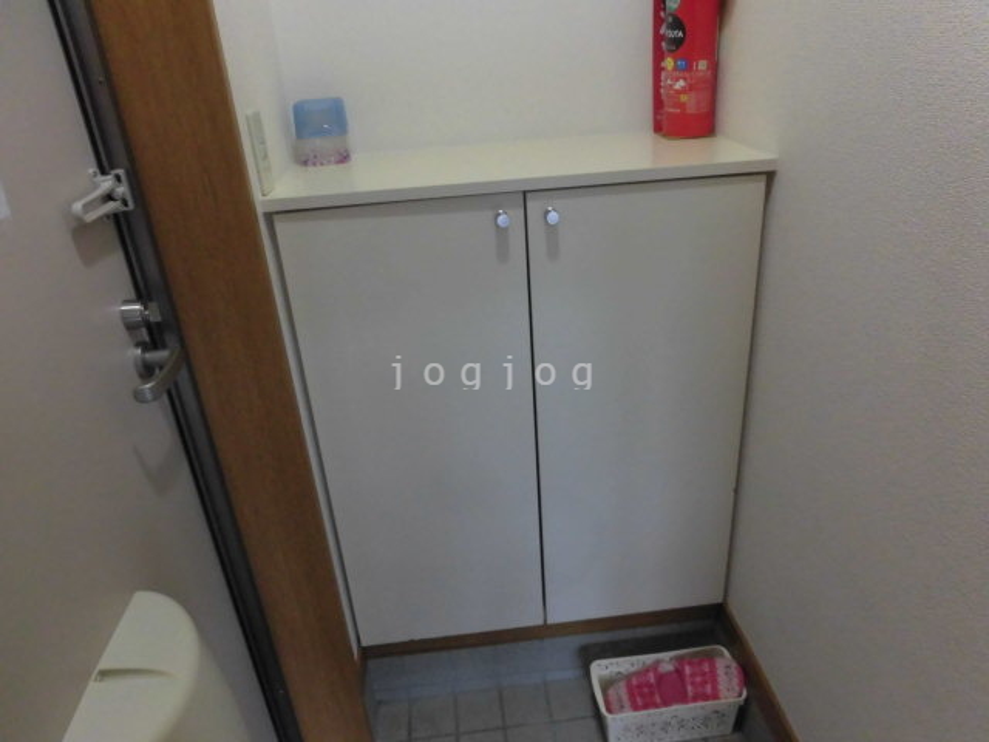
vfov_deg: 56.8
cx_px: 494
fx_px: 686
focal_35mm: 24
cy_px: 371
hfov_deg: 71.6
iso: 400
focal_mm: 4.3
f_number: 3.1
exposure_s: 1/30
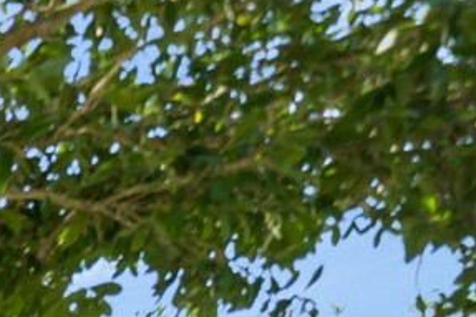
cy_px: 1086
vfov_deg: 9.0
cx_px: -914
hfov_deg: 11.7
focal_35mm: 106
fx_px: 1401
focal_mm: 14
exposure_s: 1/160
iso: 100
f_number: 4
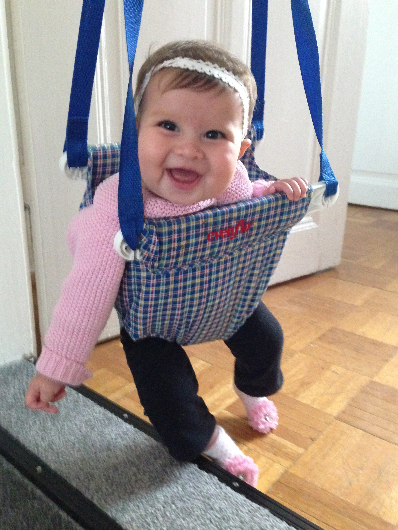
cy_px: 258
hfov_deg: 41.8
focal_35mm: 34
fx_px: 521
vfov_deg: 54.0
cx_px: 195
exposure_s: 1/15
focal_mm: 4.12
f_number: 2.4
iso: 800
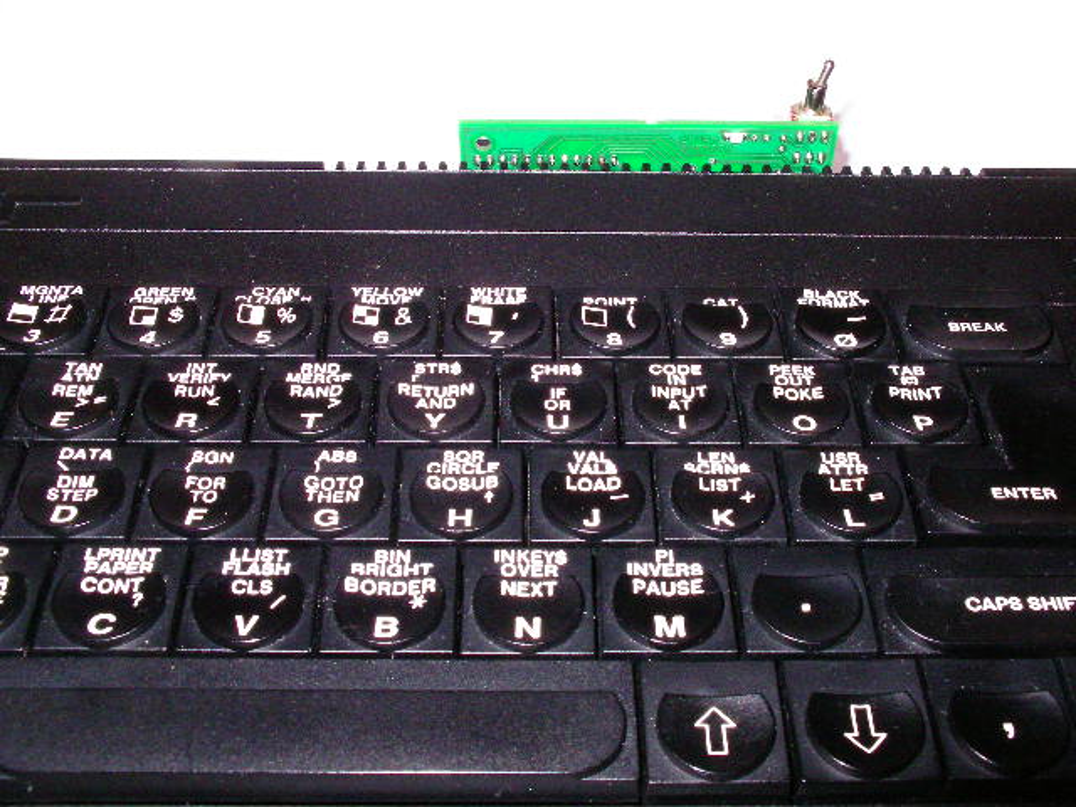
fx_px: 1399
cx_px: 538
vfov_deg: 32.2
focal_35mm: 45
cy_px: 404
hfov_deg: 42.1
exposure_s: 1/40
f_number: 7.8
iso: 400
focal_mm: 9.3
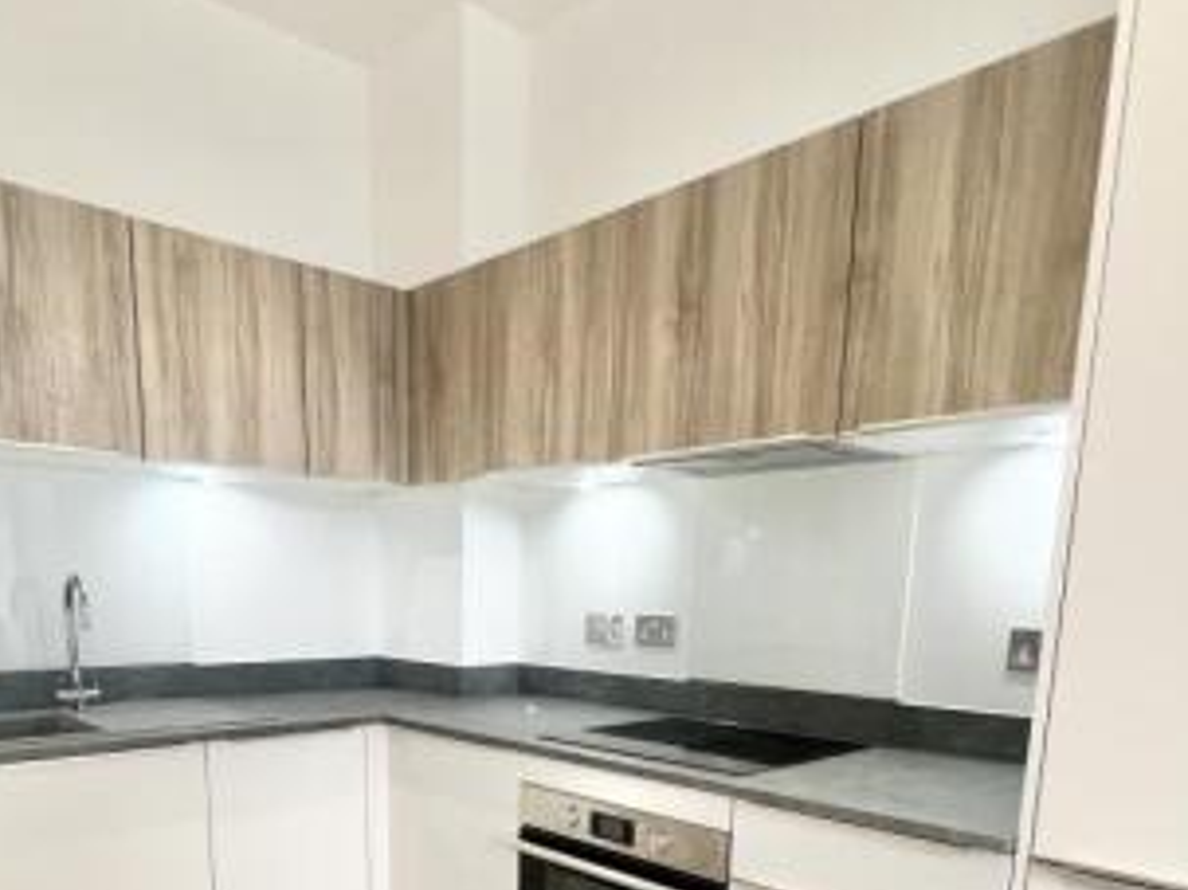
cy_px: 774
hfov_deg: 69.2
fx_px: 858
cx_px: 531
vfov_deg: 49.8
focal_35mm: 25
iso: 125
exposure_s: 1/100
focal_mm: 1.57
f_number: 1.8
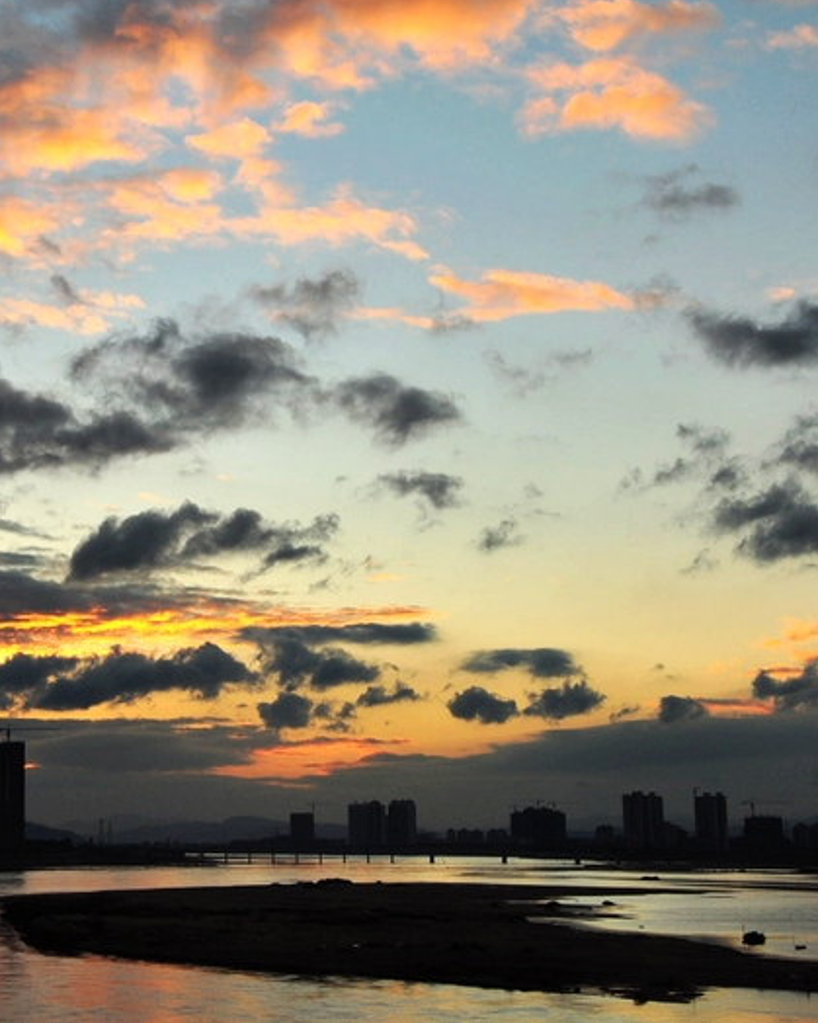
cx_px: 107
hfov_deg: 20.6
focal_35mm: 73
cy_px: 507
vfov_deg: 26.1
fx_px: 2210
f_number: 11
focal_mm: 34
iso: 320
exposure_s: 1/160
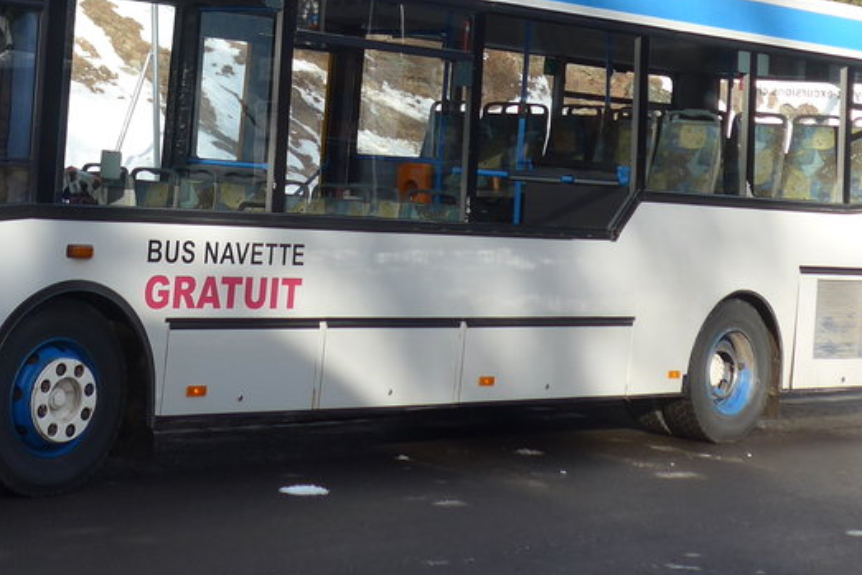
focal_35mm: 93
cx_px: 213
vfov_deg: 14.3
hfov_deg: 21.7
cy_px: -87
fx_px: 2227
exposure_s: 1/640
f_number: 2.8
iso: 80
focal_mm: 8
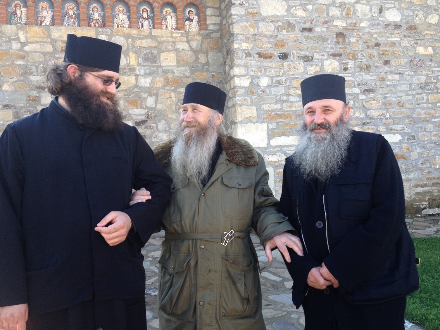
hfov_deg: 50.1
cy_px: 160
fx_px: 470
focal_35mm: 37
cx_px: 225
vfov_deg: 38.7
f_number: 2.4
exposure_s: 1/150
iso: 50
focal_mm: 4.28
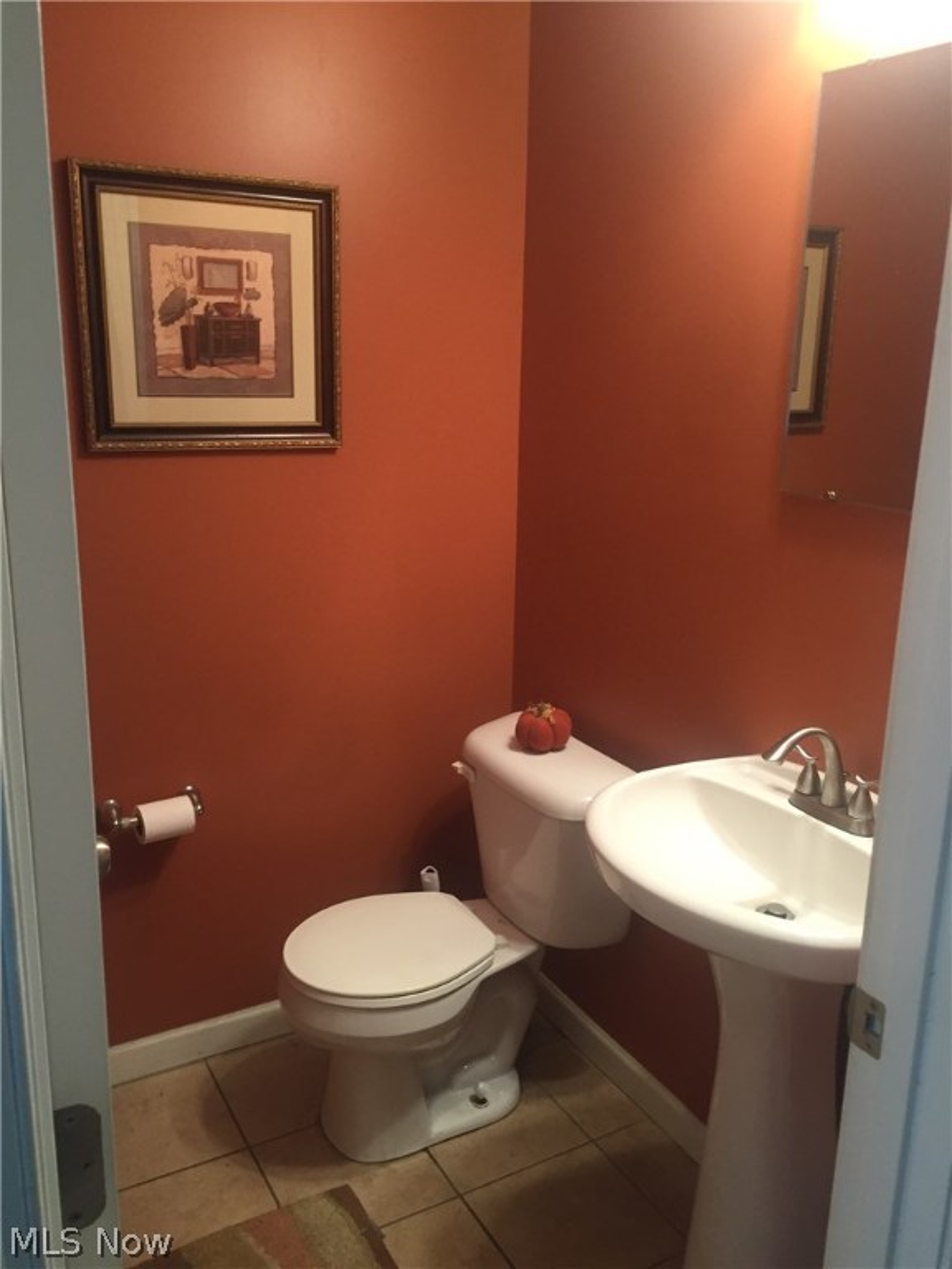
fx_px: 1063
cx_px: 476
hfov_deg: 48.2
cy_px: 634
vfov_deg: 61.7
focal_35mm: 29
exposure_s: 1/30
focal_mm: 4.15
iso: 125
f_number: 2.2
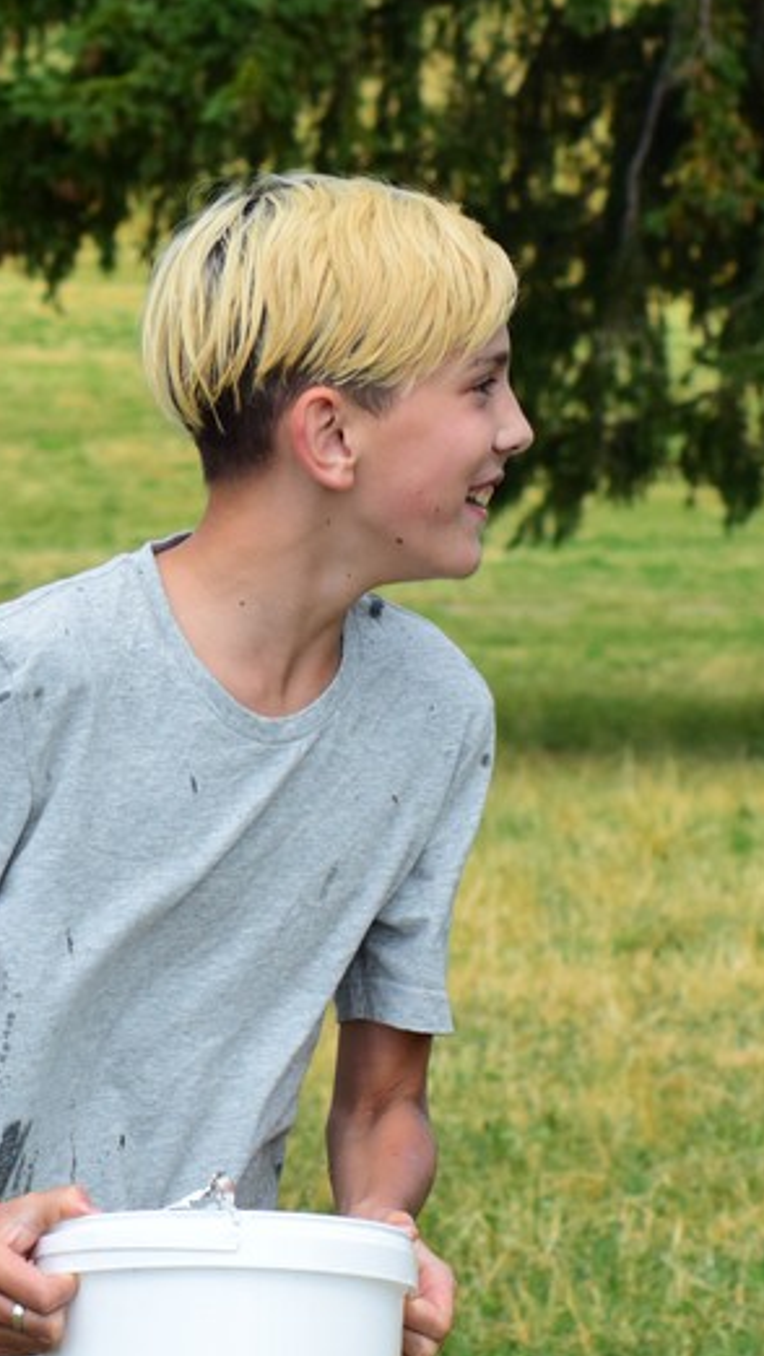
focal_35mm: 262
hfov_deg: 4.6
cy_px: 879
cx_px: 278
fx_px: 9428
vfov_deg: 8.2
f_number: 9
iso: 800
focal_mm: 85
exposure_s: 1/1000
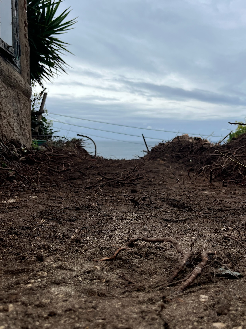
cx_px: 149
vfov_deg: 56.8
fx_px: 303
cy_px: 171
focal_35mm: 32
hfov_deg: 43.9
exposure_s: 1/1186
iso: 50
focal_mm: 5.1
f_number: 1.6
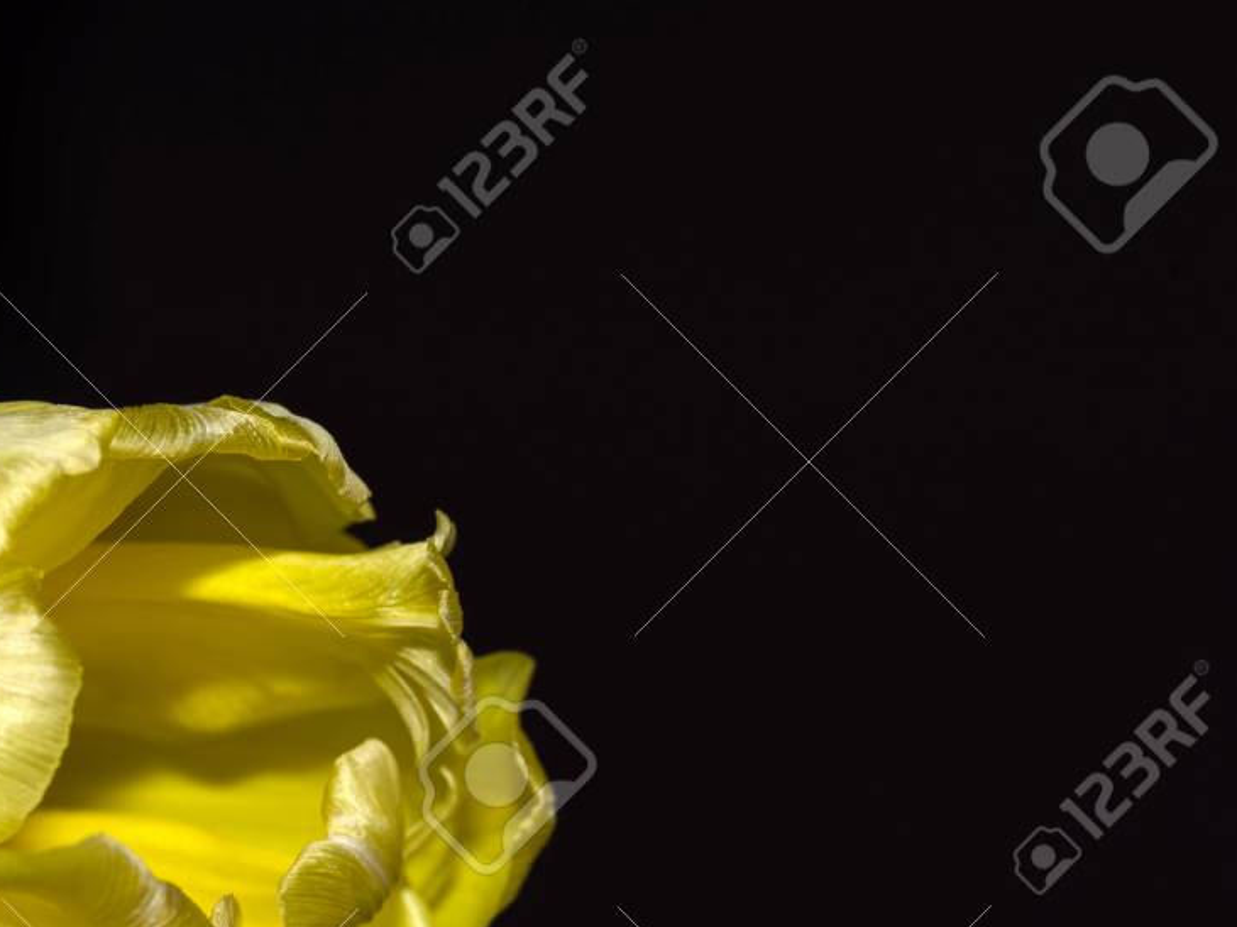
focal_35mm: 171
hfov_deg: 11.5
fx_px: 6110
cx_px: 183
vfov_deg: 8.7
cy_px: 716
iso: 100
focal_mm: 100
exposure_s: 1/200
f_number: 9
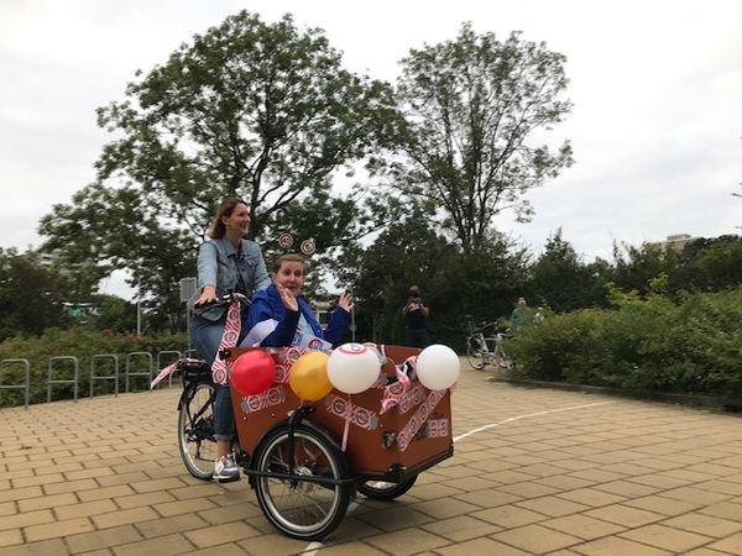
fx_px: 600
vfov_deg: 49.7
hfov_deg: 63.4
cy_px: 278
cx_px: 371
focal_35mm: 28
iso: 20
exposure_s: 1/119
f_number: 1.8
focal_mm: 3.99
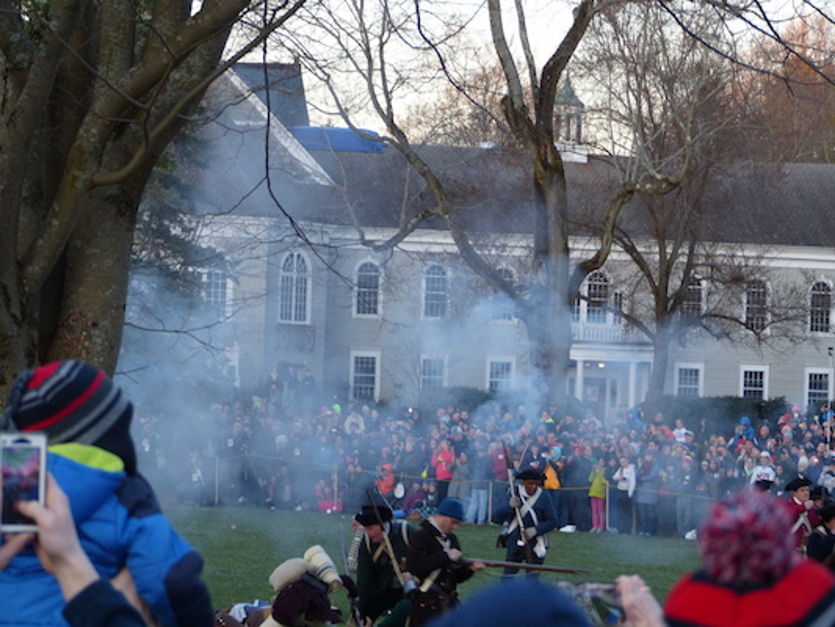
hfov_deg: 13.2
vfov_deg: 9.9
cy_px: 314
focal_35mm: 150
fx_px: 3619
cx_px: 418
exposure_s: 1/80
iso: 200
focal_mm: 27
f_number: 2.8
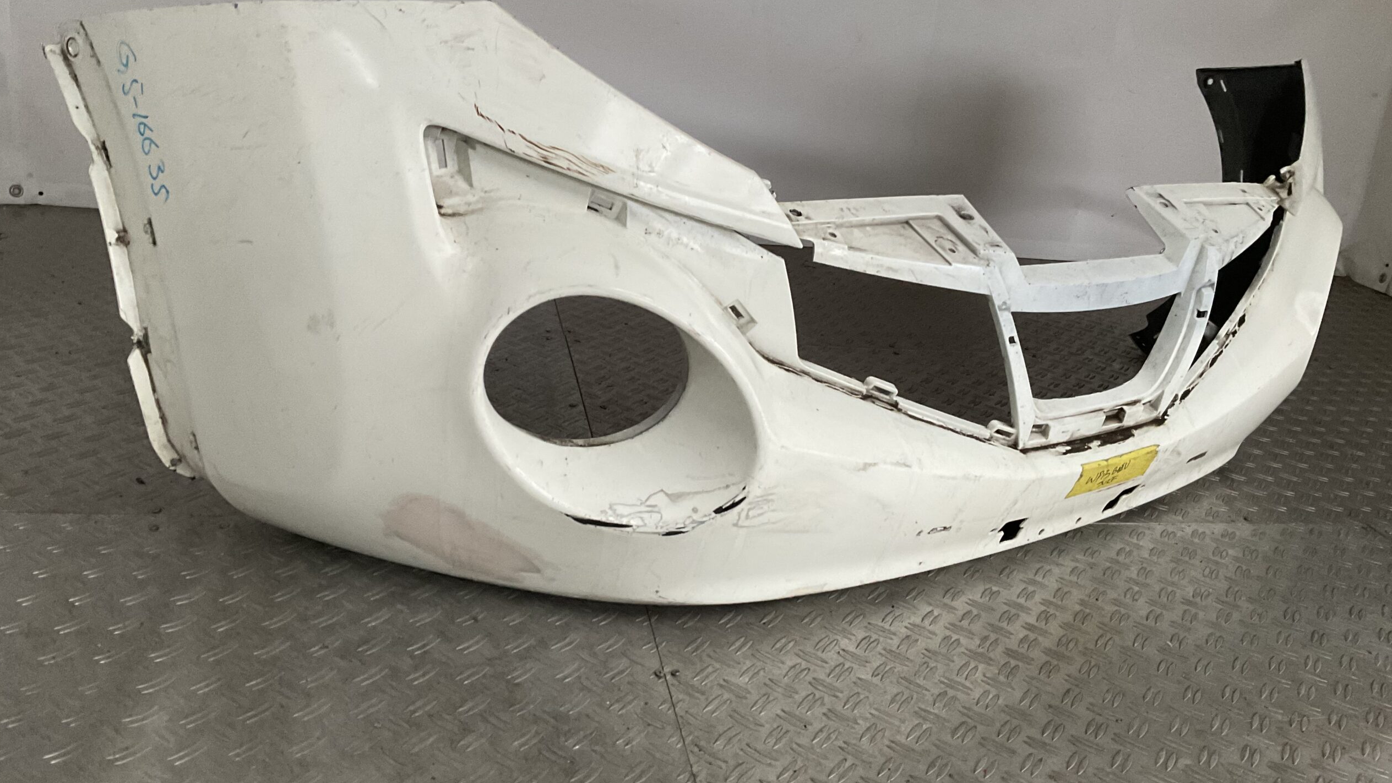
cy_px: 340
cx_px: 697
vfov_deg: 36.6
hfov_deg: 61.0
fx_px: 1181
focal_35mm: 32
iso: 200
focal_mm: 3
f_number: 1.8
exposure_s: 1/60
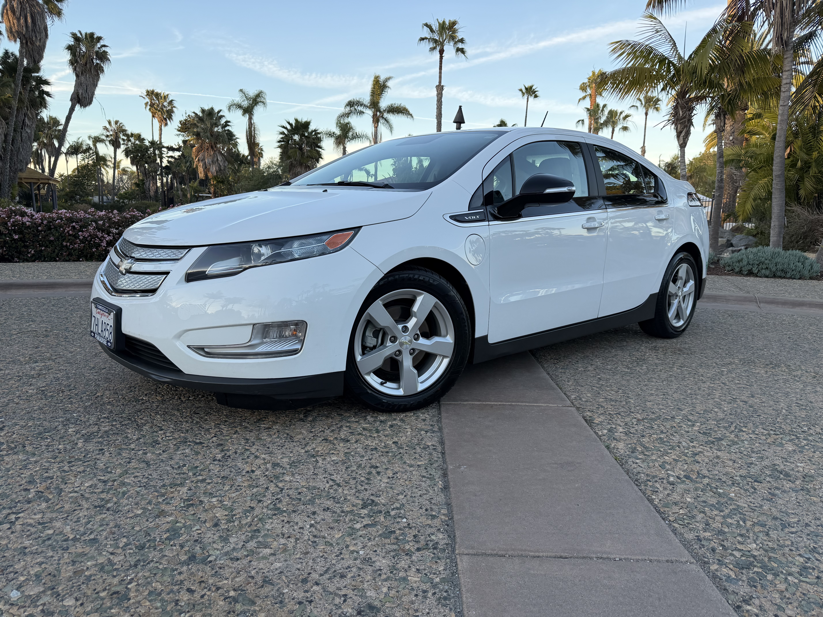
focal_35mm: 24
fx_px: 571
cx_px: 412
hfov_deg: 71.6
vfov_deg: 56.8
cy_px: 308
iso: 100
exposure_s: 1/622
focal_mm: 6.76
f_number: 1.78
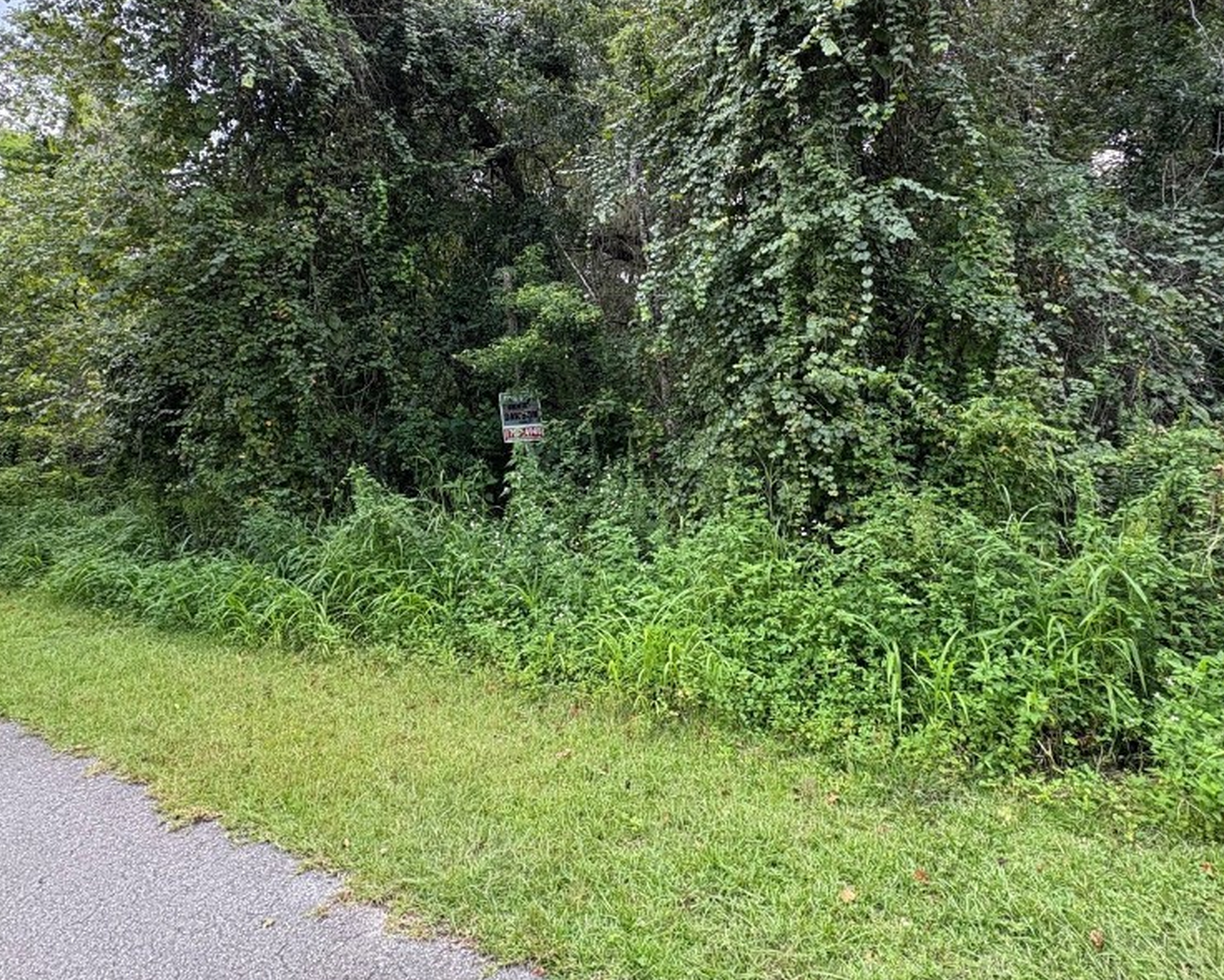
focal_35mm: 19
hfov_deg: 83.2
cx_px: 637
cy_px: 353
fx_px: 688
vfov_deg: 69.4
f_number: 2.2
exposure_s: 1/99
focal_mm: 2.22
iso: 100
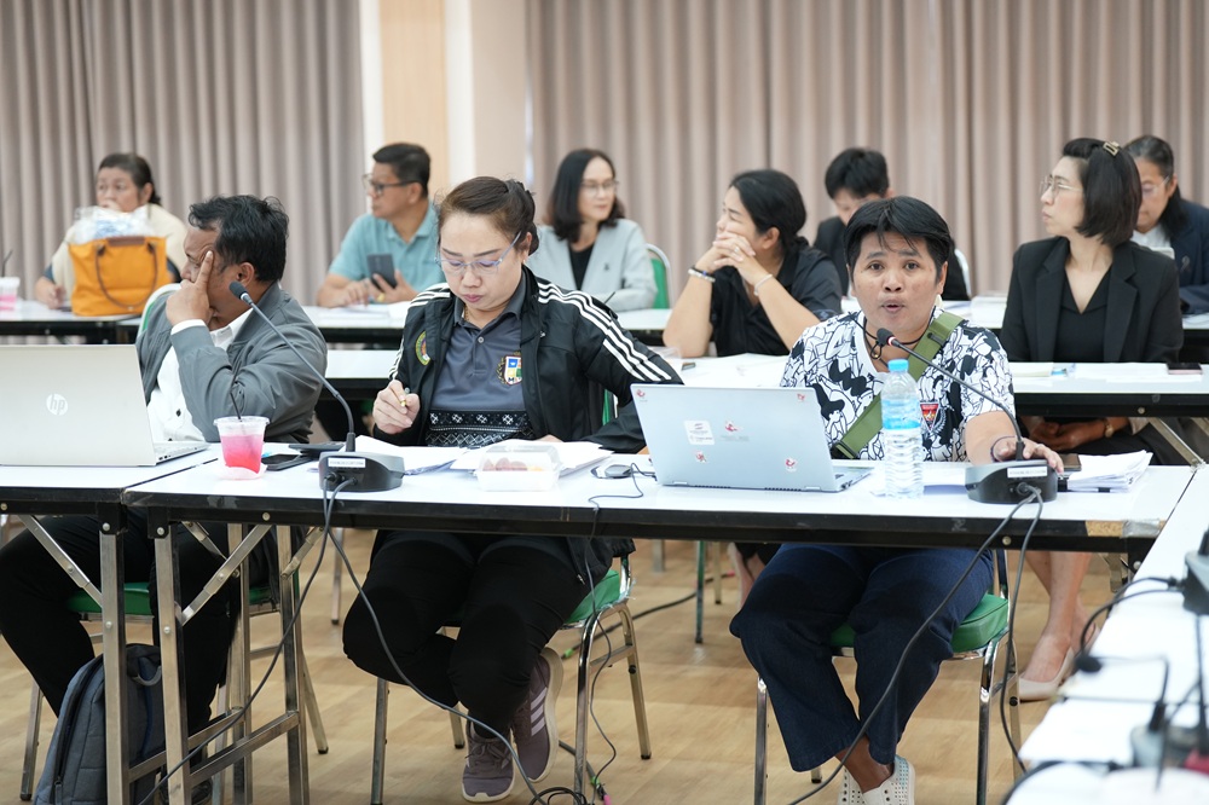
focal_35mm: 72
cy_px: 402
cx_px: 604
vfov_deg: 18.9
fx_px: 2417
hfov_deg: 28.1
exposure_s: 1/160
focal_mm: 72
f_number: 2.8
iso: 1600
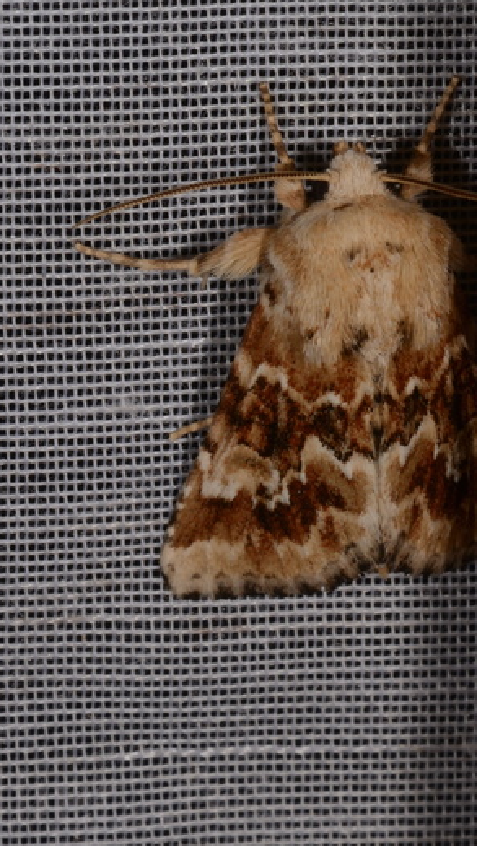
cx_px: 366
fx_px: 4554
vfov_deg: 10.6
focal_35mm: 203
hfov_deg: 6.0
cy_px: 421
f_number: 32
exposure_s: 1/60
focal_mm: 85
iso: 100
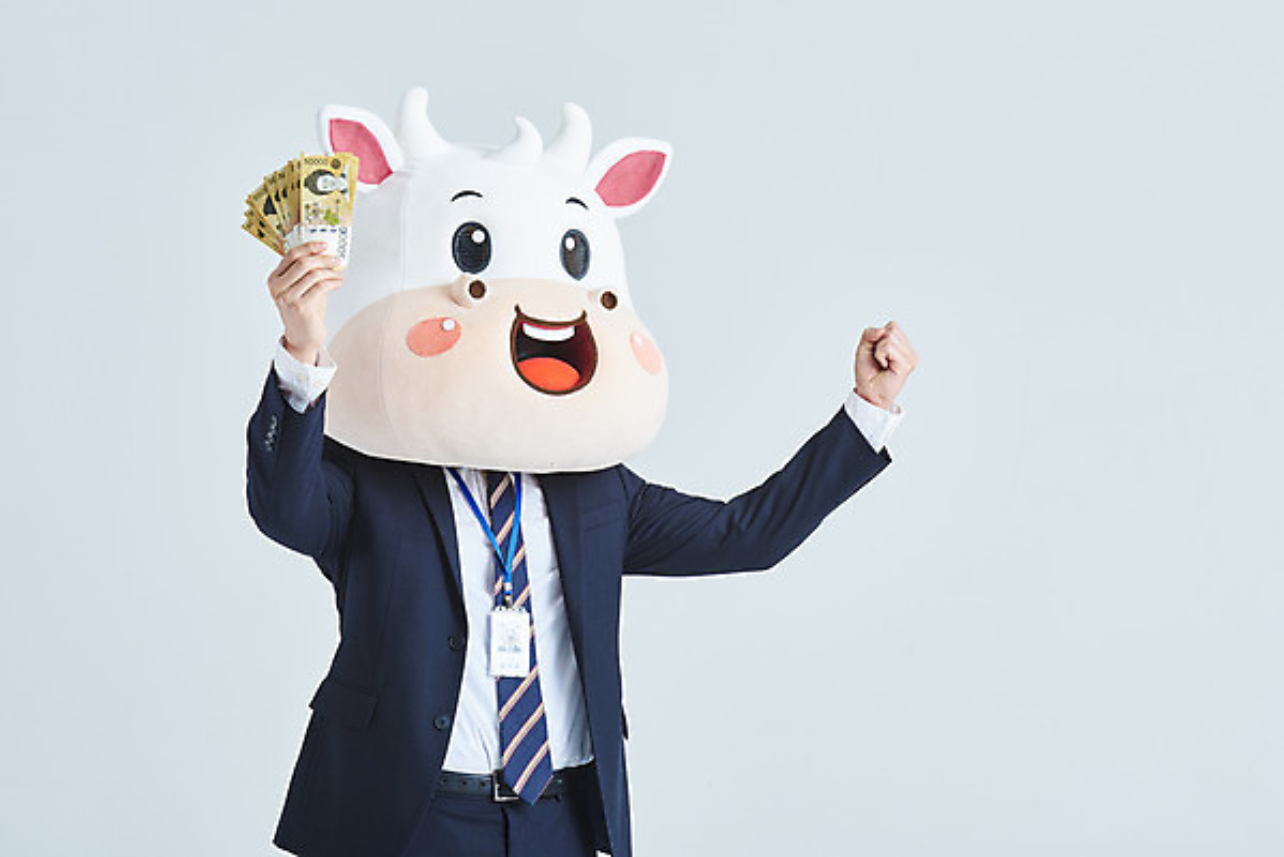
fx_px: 3996
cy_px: 428
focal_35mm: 112
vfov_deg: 12.2
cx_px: 642
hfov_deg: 18.3
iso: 100
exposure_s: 1/125
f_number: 14
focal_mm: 112
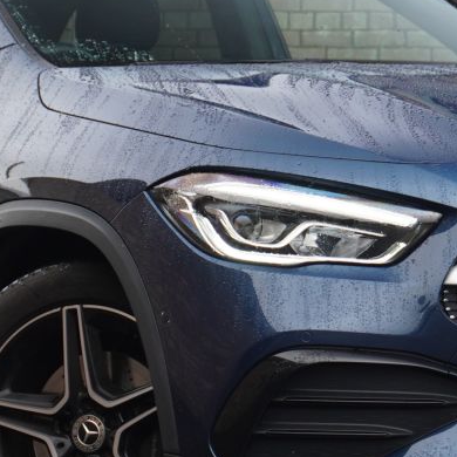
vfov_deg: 9.6
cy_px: 177
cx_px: 253
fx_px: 2729
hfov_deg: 9.6
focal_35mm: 183
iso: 320
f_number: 5.6
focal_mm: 35
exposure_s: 1/160
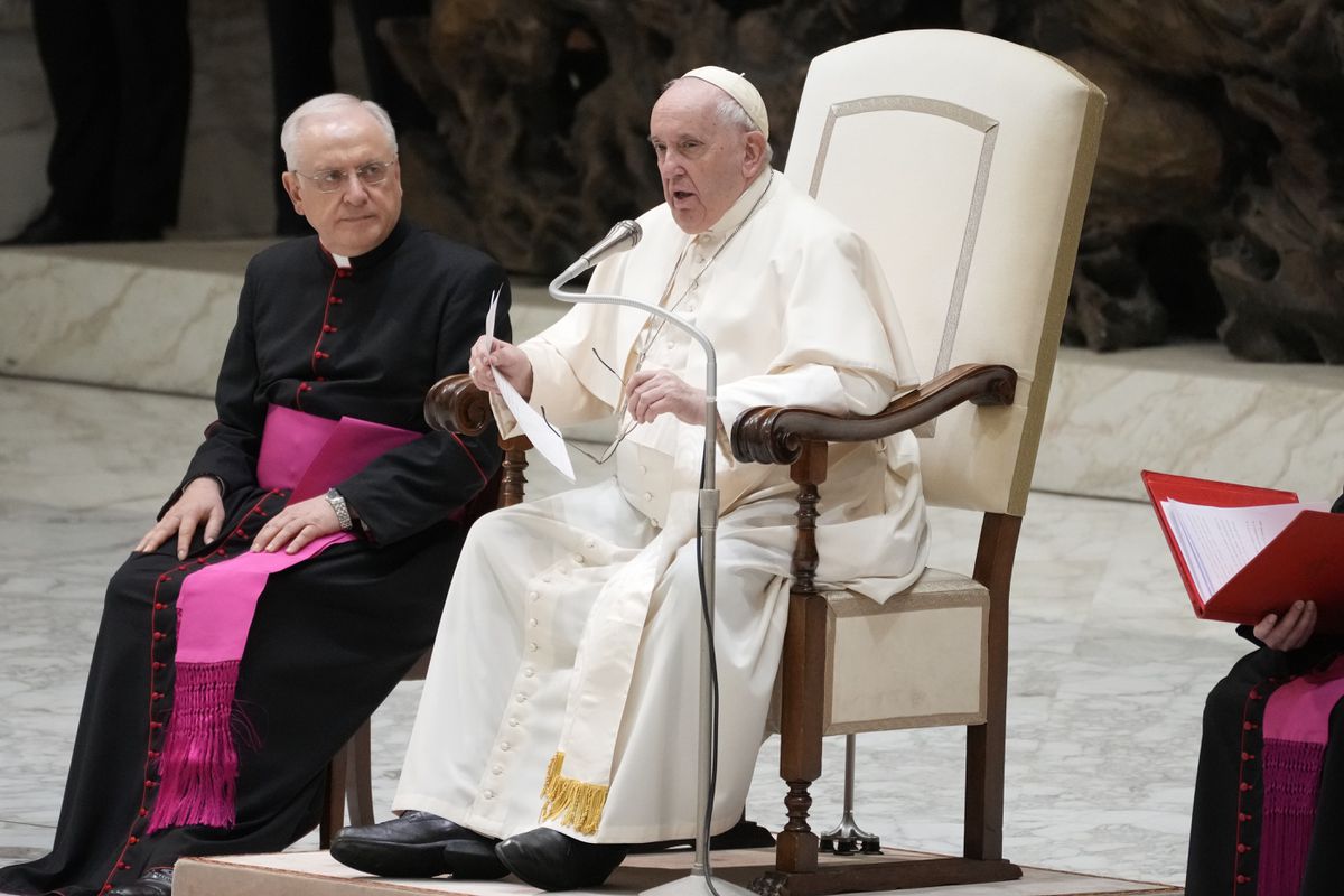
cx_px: 672
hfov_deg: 3.4
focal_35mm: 600
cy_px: 448
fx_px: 22398
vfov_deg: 2.3
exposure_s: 1/320
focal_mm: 400
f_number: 5.6
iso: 4000
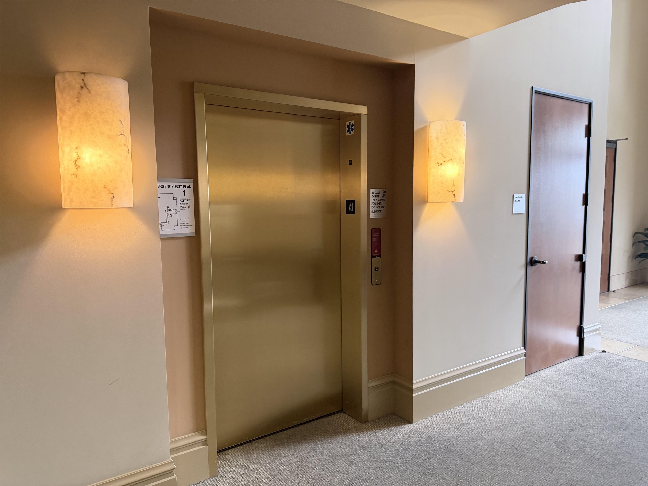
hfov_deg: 71.6
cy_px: 243
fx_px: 449
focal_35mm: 24
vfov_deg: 56.8
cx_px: 324
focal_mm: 6.76
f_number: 1.78
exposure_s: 1/60
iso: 200
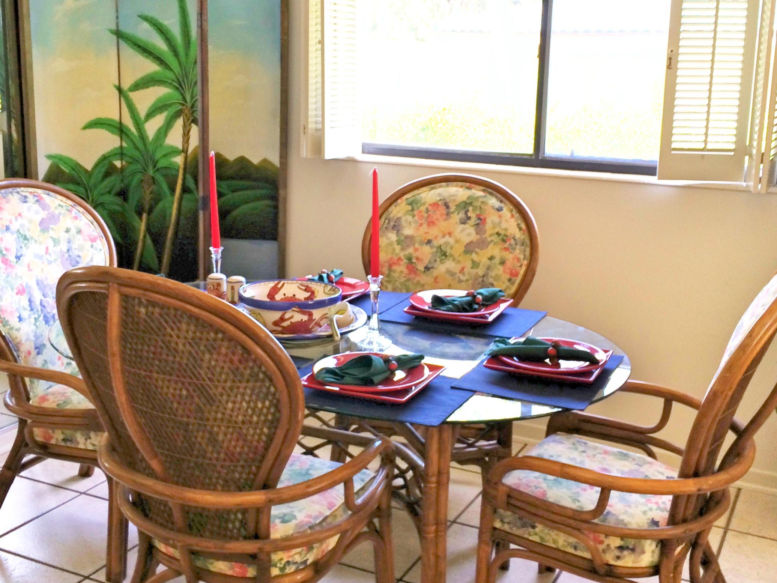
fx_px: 943
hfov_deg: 44.8
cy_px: 240
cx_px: 412
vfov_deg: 34.3
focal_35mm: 42
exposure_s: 1/40
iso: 40
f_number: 2.2
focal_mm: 4.15
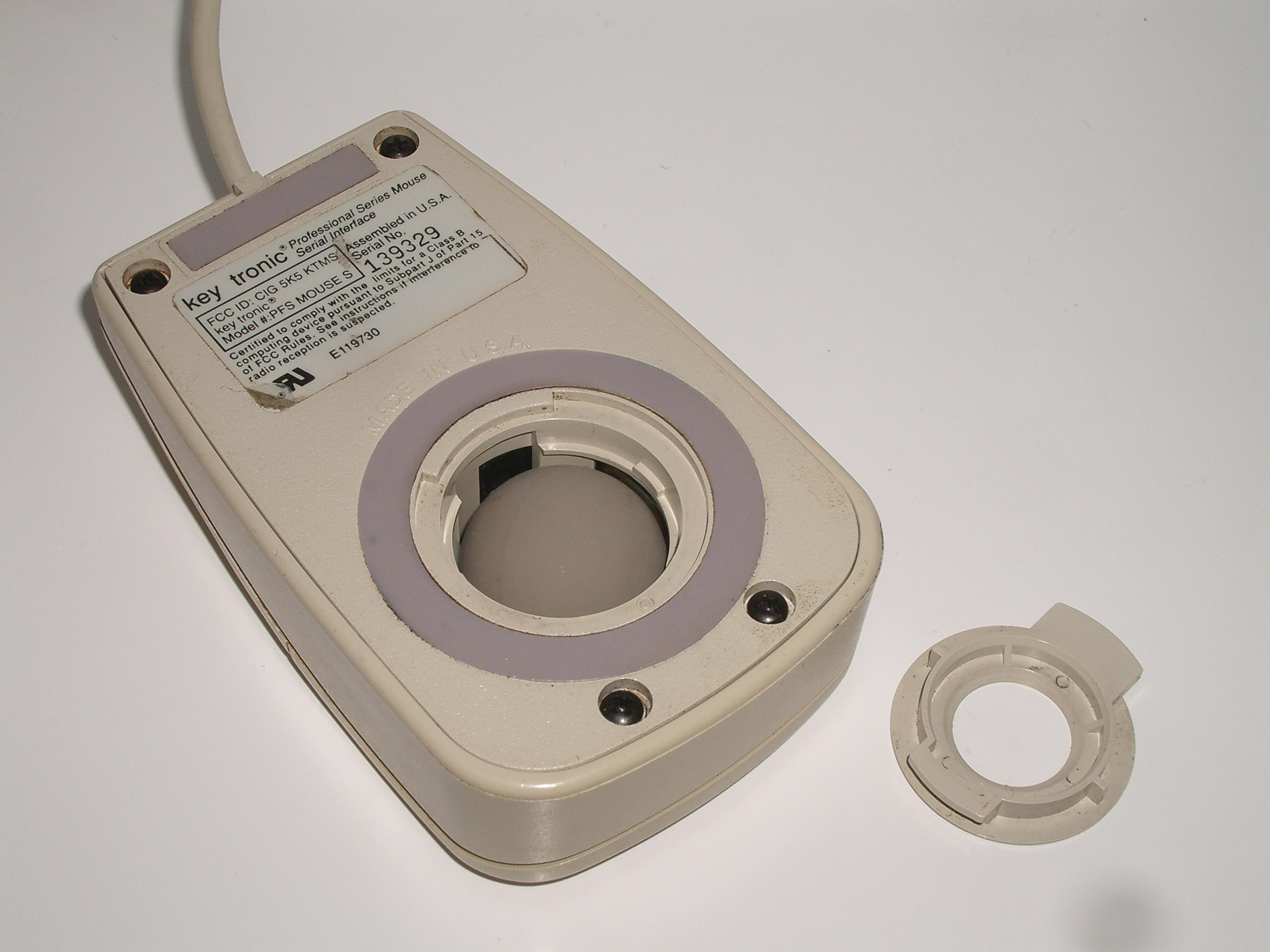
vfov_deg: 23.7
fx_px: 2275
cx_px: 635
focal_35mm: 62
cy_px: 476
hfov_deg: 31.2
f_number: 5.6
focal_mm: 10.2
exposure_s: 1/60
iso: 80
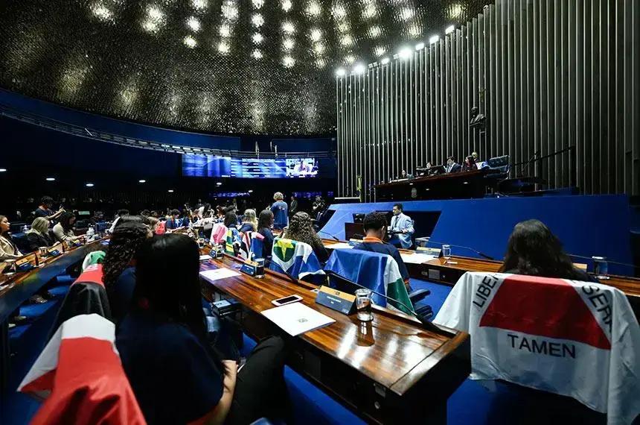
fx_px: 284
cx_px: 320
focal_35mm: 16
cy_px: 212
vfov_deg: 73.5
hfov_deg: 96.8
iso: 3200
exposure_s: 1/320
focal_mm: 16
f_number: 2.8
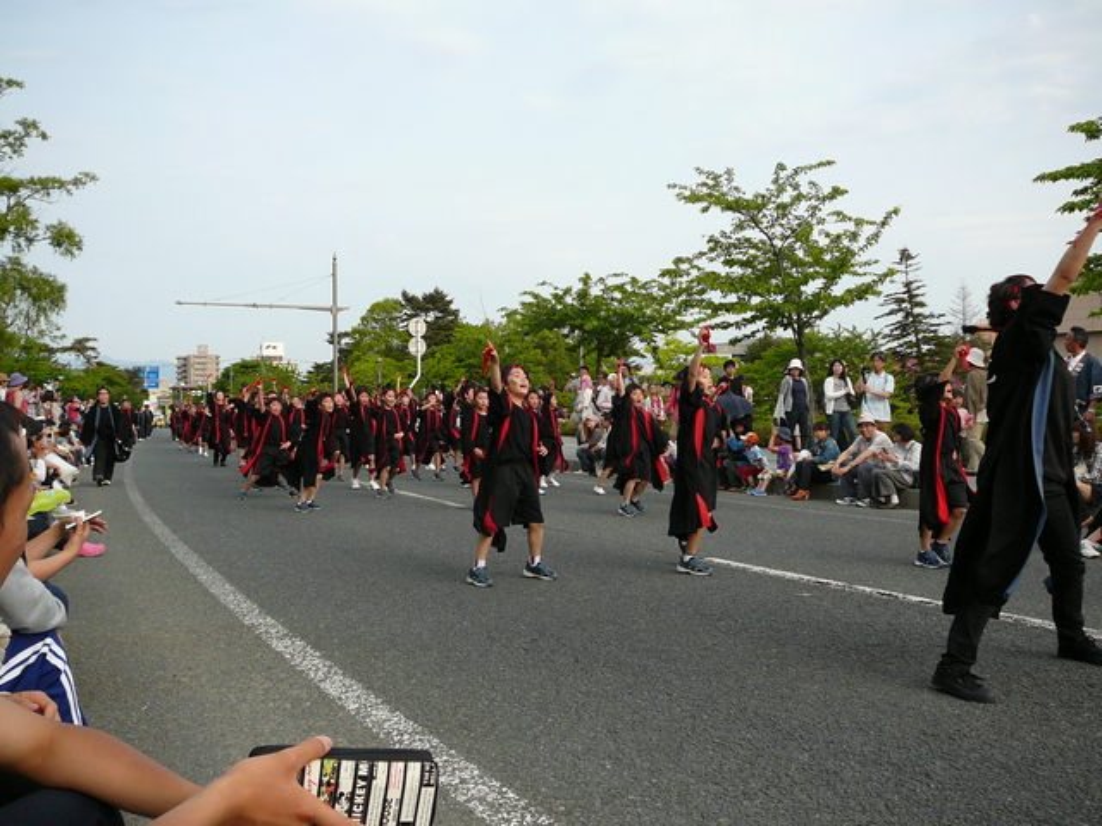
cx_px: 551
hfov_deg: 52.6
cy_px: 413
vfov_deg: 40.7
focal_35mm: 35
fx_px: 1114
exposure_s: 1/640
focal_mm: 5.2
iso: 100
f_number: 2.8
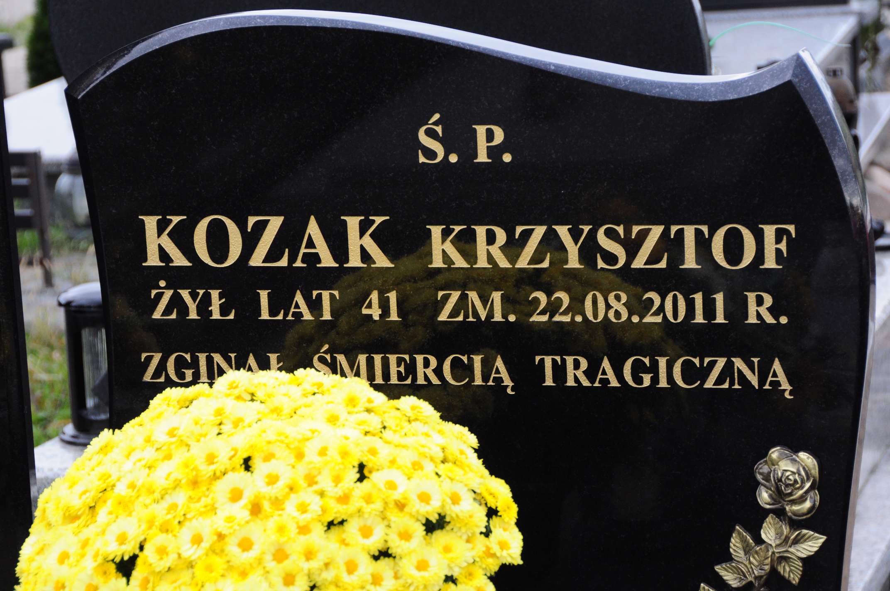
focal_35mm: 112
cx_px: 445
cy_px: 296
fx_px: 2778
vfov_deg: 12.1
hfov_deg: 18.2
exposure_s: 1/160
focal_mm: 75
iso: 640
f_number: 7.1
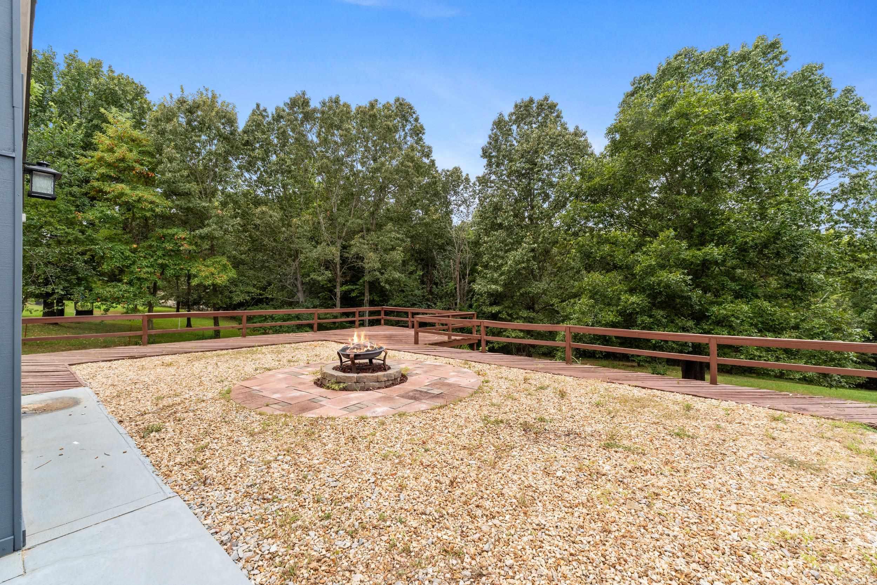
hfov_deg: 100.4
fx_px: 365
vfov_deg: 77.3
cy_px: 292
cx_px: 438
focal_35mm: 15
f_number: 9
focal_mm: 10
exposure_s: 1/80
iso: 200
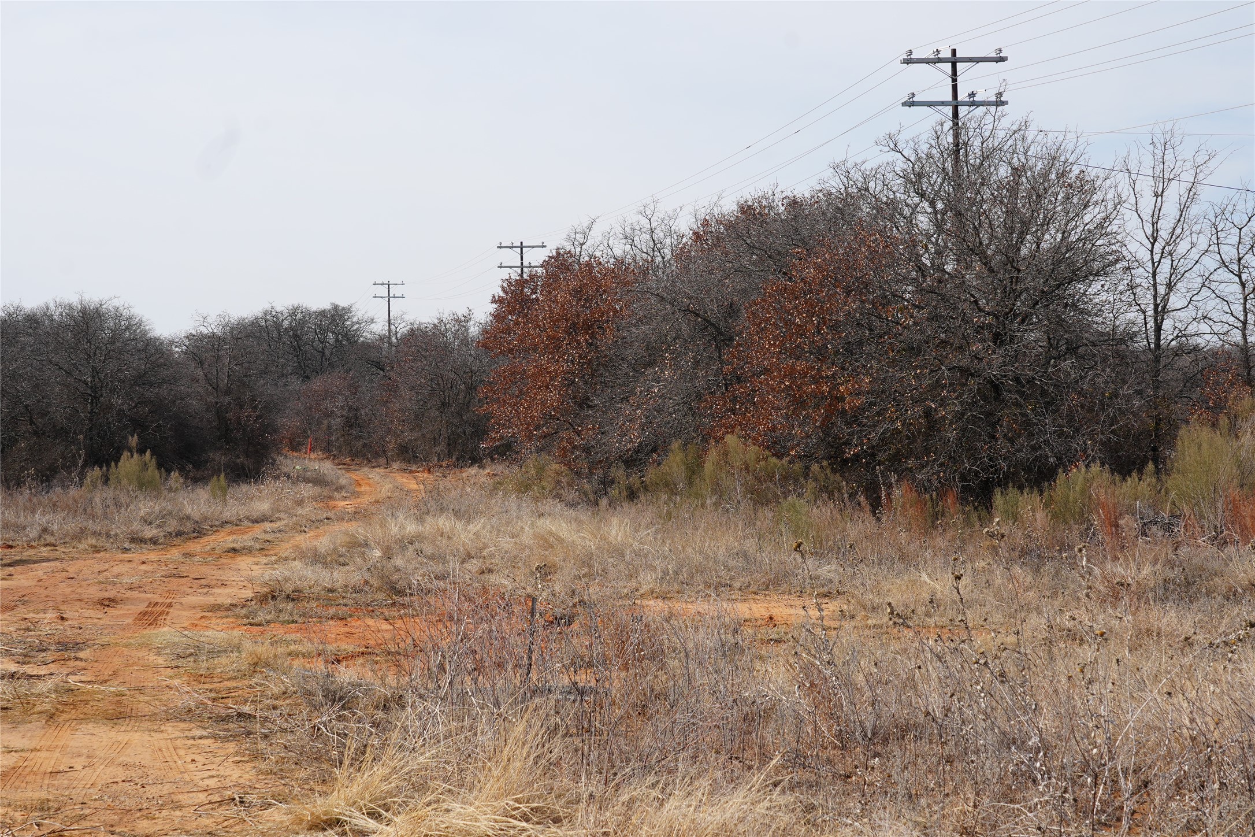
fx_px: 2126
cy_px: 418
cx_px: 628
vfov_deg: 22.3
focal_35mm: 61
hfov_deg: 32.9
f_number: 9
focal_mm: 41
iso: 100
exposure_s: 1/160
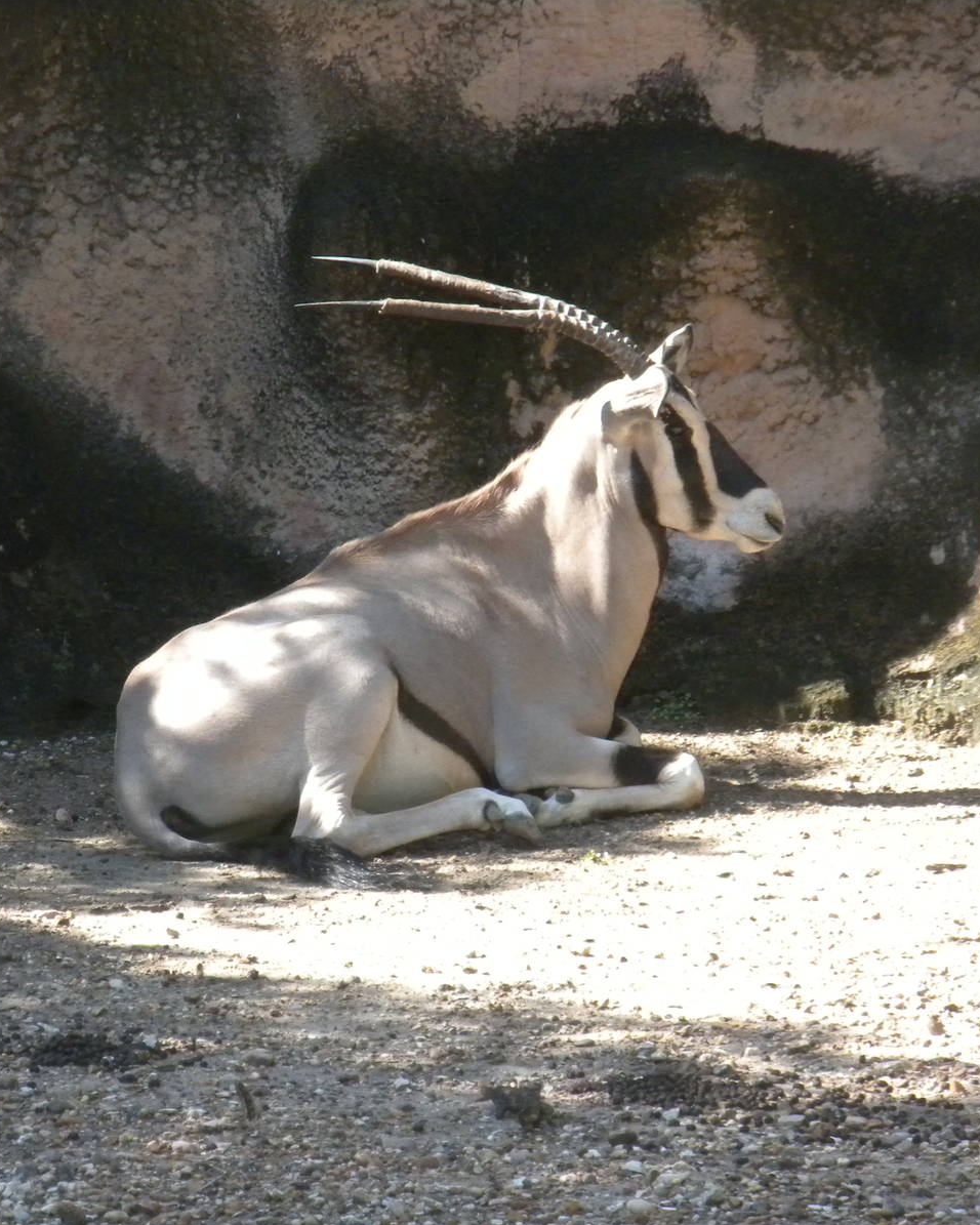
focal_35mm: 311
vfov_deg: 6.2
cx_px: 182
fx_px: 11275
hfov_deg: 5.0
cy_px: 614
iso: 400
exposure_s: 1/470
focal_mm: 42.1
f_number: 5.2
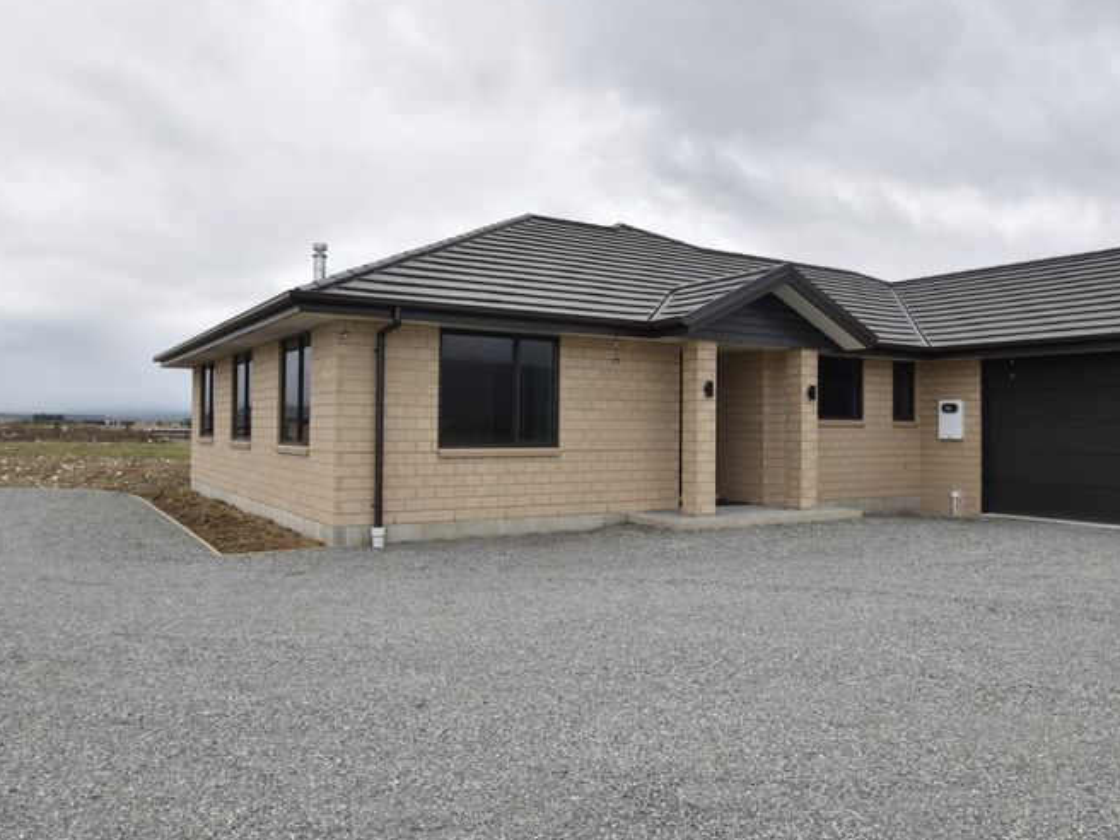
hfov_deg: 65.2
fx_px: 874
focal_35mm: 27
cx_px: 620
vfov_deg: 51.4
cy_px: 415
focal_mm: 16
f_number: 9
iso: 100
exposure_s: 1/200
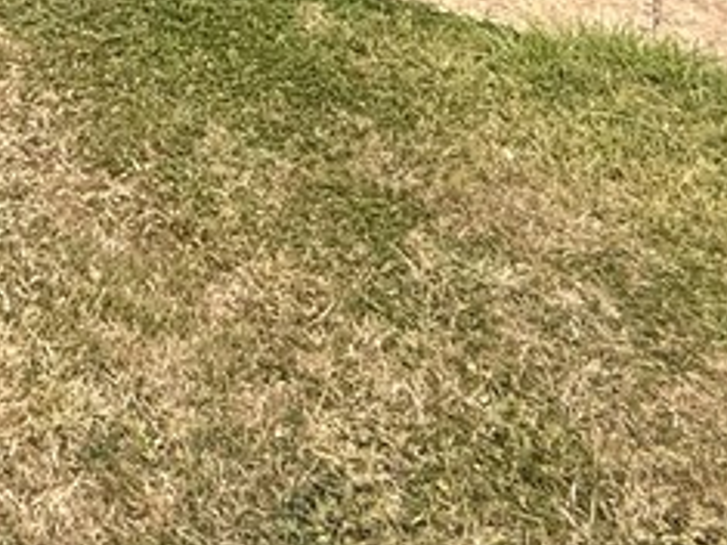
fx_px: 1280
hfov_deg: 26.0
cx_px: -272
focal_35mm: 61
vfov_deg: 16.8
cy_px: -595
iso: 64
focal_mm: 2.22
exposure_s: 1/985
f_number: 2.2
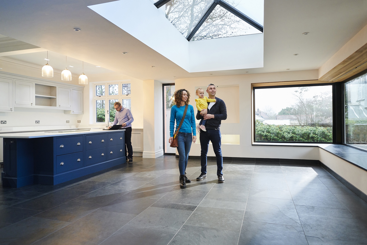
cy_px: 122
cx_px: 184
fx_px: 245
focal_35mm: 24
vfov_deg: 53.2
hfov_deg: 73.7
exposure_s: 1/80
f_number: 2.8
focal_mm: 24
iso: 1600
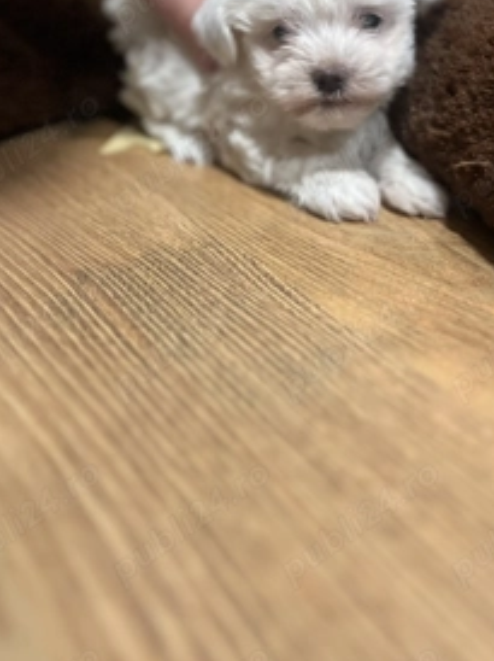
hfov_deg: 37.6
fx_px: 724
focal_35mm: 38
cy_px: 193
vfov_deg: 47.8
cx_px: 275
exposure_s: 1/33
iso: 400
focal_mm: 5.1
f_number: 1.6
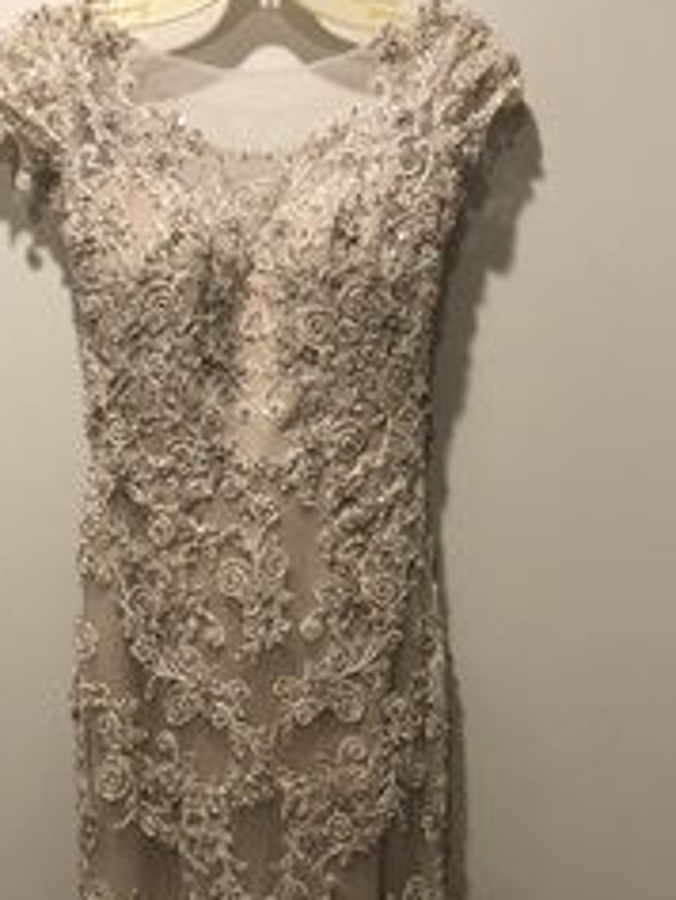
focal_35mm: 52
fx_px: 1353
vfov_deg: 36.1
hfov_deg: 27.8
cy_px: 661
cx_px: 213
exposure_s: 1/17
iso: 40
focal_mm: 3.99
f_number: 1.8
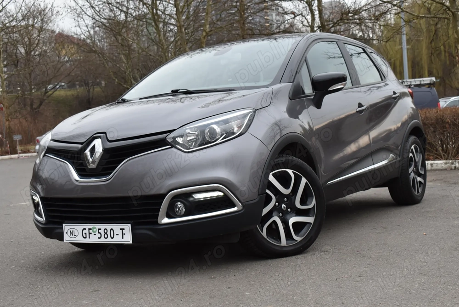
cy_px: 154
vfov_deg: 25.1
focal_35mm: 54
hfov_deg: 36.9
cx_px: 230
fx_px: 689
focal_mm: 36
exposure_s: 1/160
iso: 400
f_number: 6.3
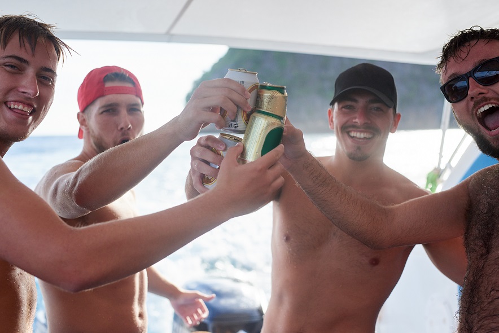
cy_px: 166
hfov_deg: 39.6
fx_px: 693
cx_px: 250
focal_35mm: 50
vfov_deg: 27.0
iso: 400
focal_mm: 50
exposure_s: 1/4000
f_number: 3.5
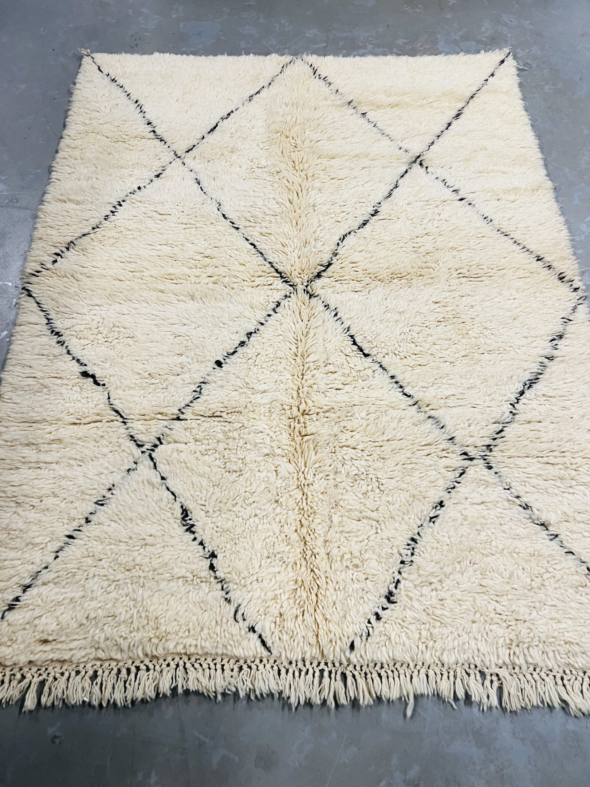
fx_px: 591
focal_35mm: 26
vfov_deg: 67.3
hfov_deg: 53.1
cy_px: 394
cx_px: 295
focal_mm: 5.7
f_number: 1.5
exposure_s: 1/50
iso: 64
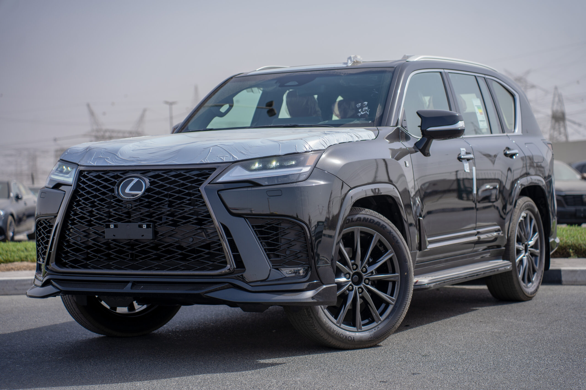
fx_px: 1221
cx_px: 293
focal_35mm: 75
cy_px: 195
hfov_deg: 27.0
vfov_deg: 18.2
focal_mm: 75
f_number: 2.8
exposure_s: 1/1500
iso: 125
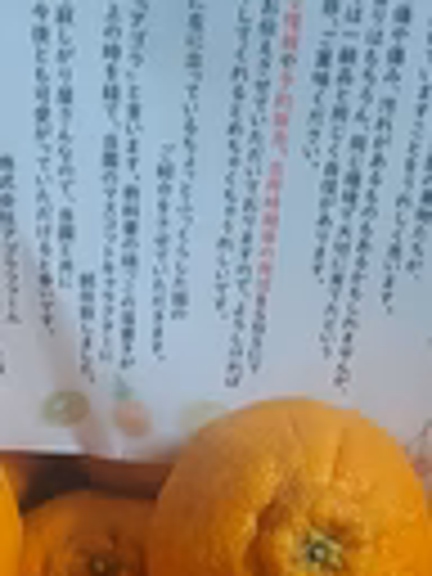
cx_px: 189
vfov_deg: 22.4
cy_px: 752
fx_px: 1298
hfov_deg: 18.9
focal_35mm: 78
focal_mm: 4.6
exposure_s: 1/25
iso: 500
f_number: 2
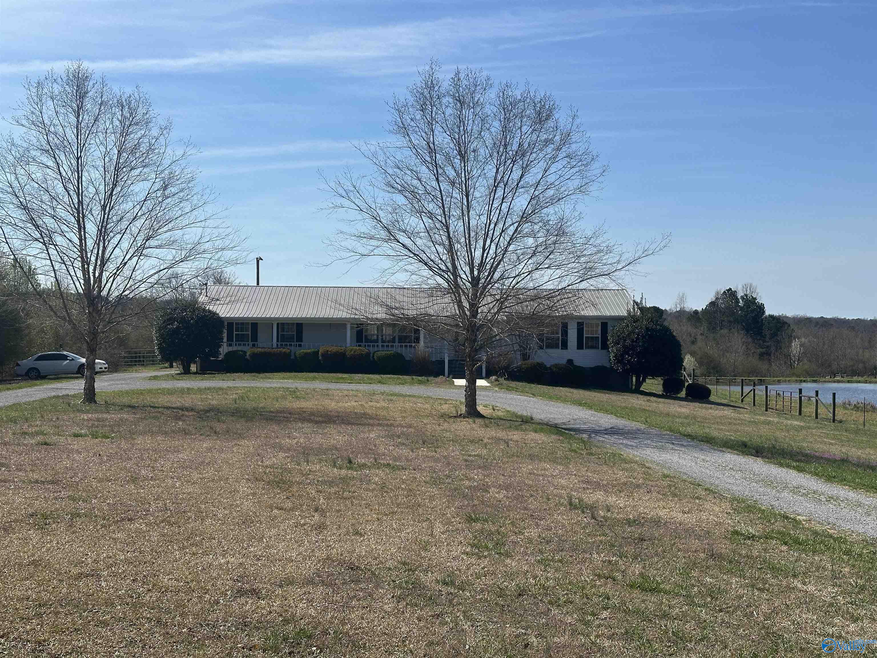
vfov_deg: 30.3
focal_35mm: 48
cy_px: 329
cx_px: 438
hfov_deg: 39.7
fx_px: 1216
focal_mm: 6.86
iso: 64
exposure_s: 1/5882
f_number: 1.78
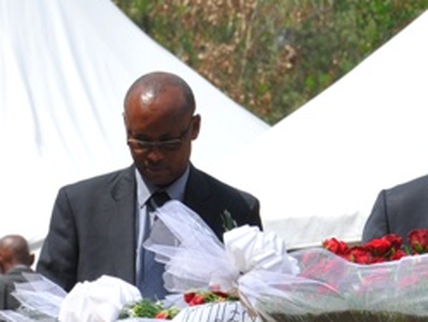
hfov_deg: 6.0
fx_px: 4107
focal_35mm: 332
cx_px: 190
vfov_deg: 4.5
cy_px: 391
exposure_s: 1/1250
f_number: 9
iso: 500
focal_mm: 80
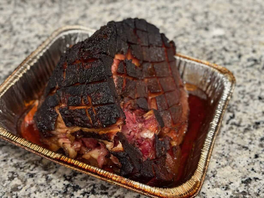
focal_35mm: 48
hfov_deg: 39.7
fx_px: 366
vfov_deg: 30.3
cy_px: 99
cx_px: 132
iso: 250
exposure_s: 1/40
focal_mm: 6.76
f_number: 1.78
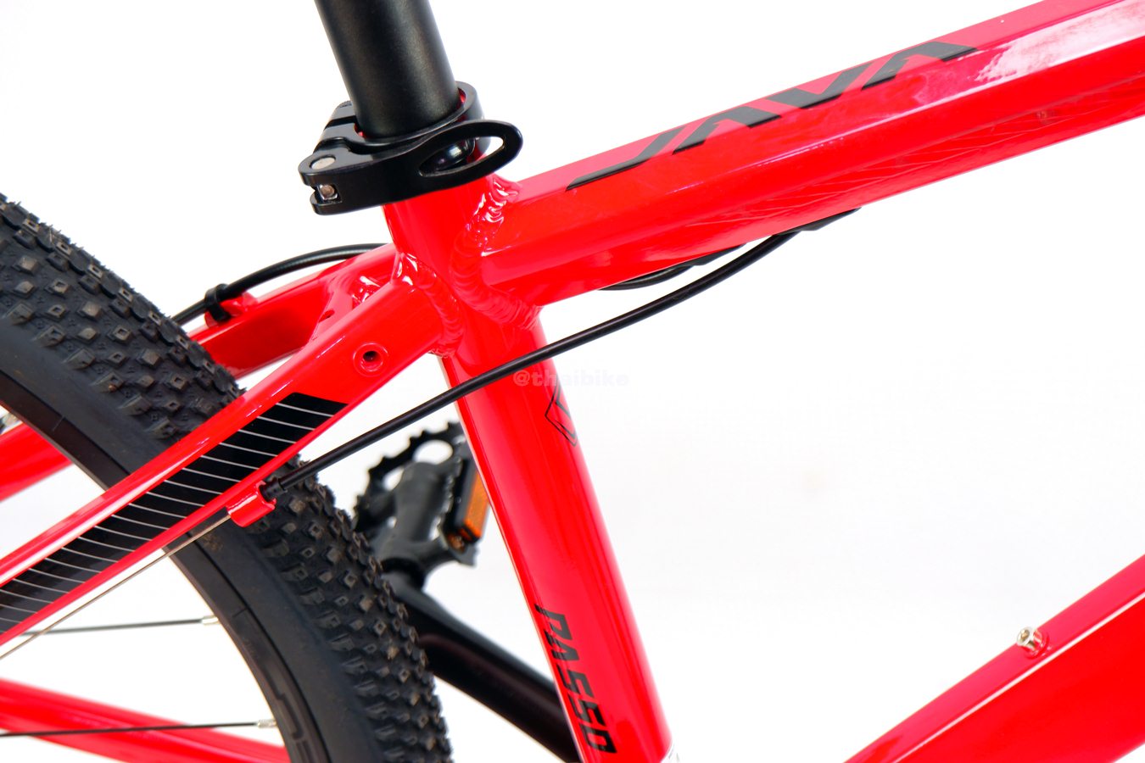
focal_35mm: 48
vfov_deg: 28.1
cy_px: 382
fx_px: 1527
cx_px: 572
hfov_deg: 41.1
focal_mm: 32.3
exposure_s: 1/50
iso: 250
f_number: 4.9
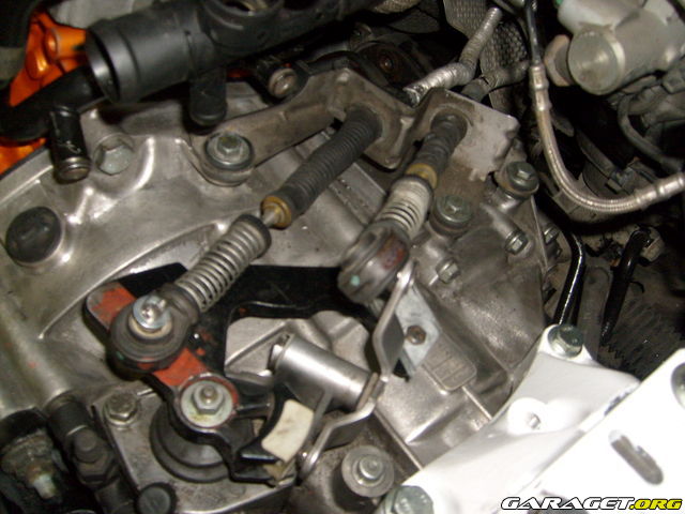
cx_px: 342
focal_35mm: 35
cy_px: 257
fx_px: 693
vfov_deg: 40.7
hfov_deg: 52.6
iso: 100
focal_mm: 5.8
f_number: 2.8
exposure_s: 1/45
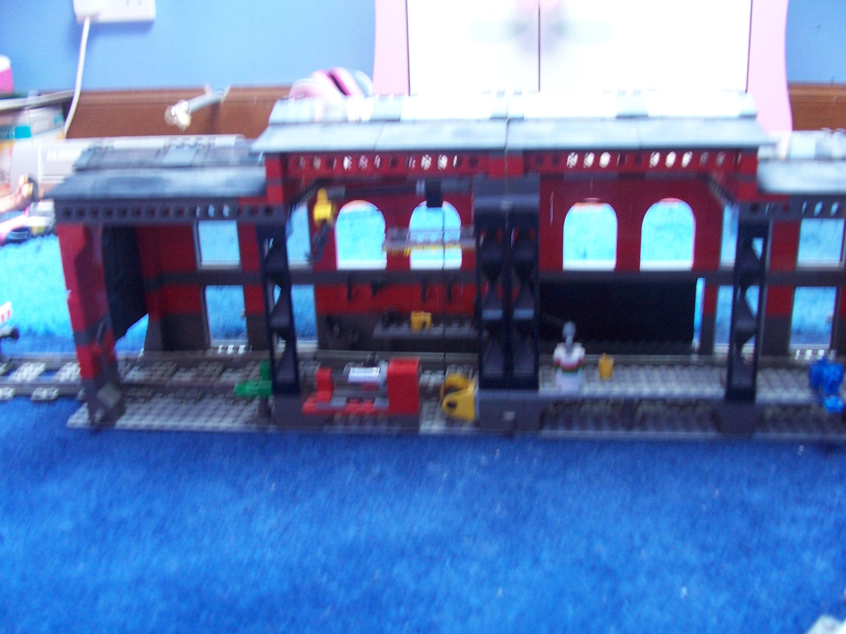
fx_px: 855
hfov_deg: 52.6
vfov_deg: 40.7
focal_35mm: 35
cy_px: 317
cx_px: 423
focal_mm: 6
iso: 140
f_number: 2.8
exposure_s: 1/8
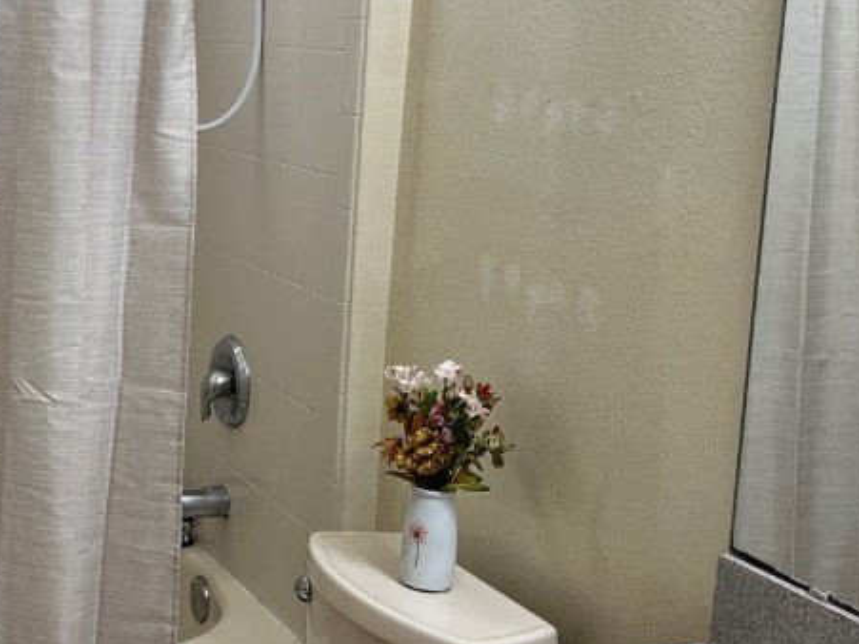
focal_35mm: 59
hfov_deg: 31.6
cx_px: 139
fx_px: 1464
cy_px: 225
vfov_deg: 24.7
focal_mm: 5.7
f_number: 1.5
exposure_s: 1/120
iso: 100
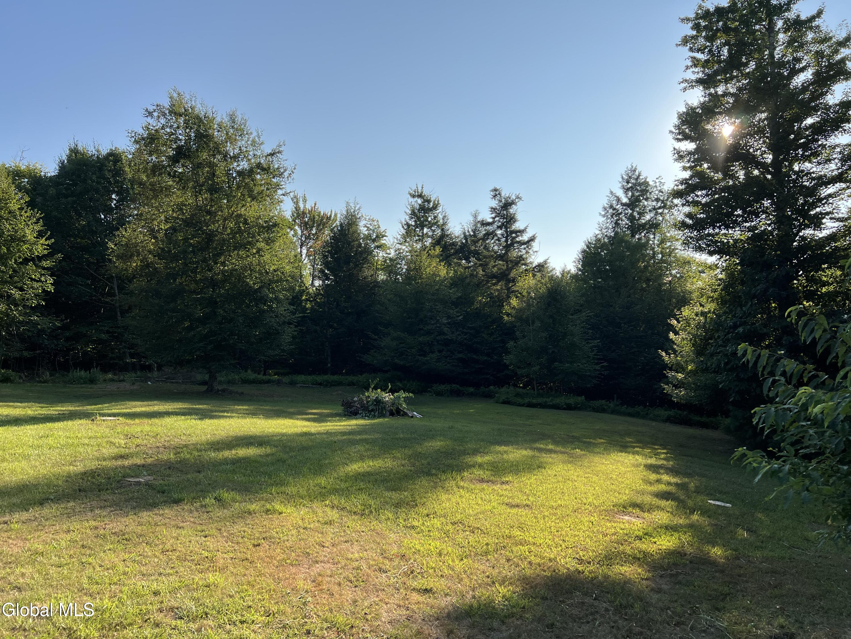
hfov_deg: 67.3
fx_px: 639
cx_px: 426
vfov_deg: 53.1
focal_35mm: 26
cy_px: 320
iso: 50
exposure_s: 1/2353
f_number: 1.5
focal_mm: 5.7
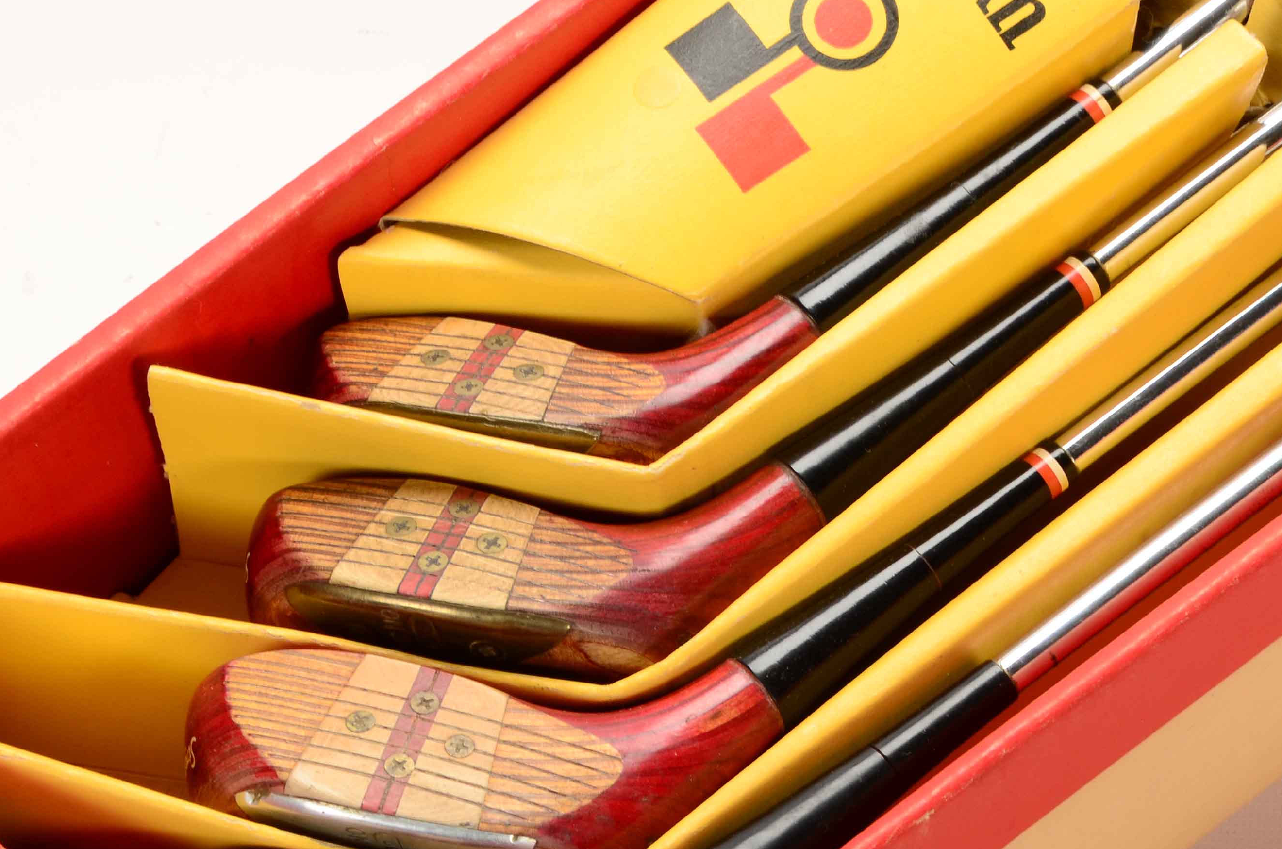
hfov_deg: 7.0
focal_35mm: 294
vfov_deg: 4.7
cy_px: 719
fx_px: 10445
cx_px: 752
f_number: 14
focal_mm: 105
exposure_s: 1/160
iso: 200
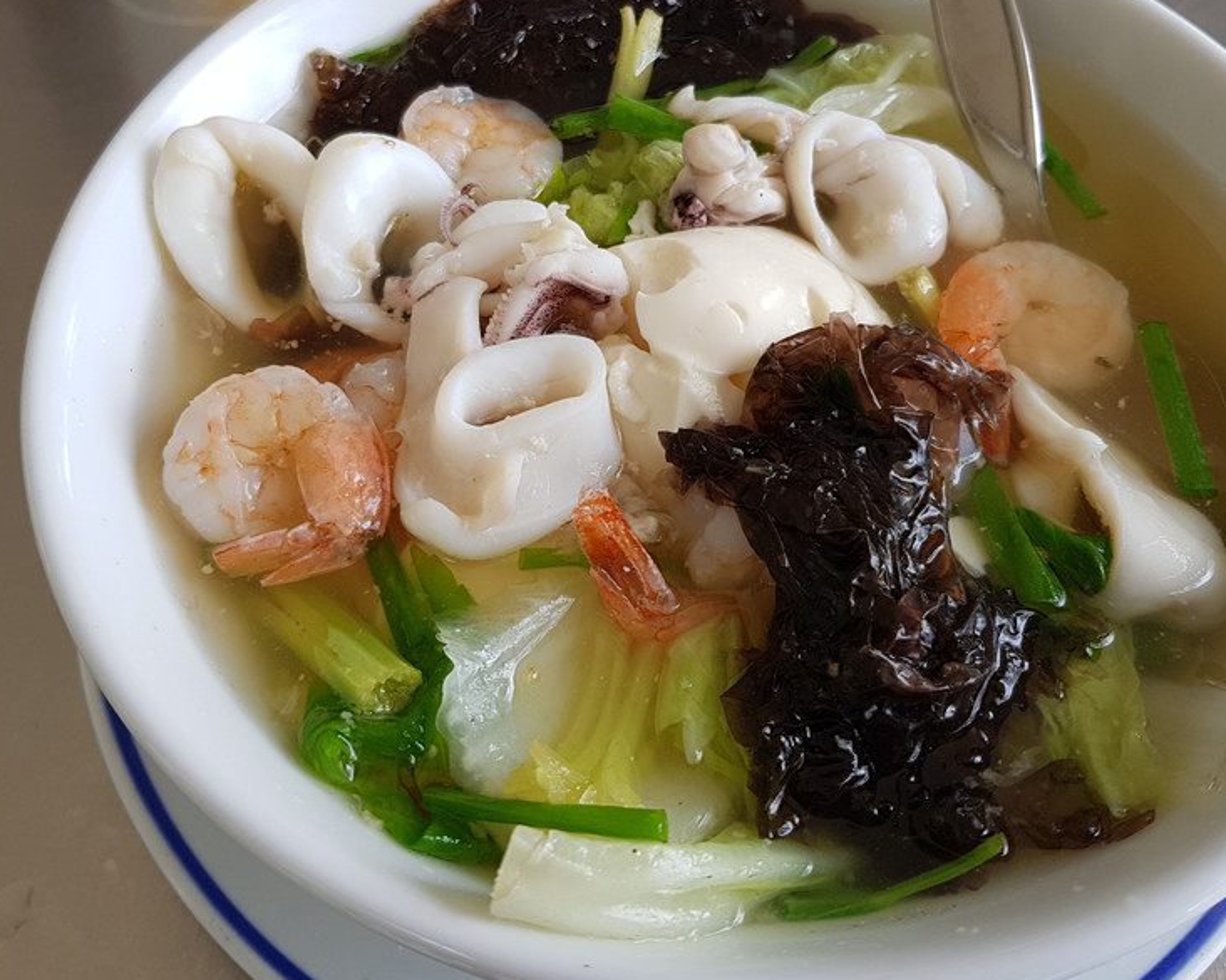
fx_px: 1342
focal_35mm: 37
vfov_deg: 39.9
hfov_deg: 49.1
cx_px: 632
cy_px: 394
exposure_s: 1/100
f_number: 1.7
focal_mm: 4.2
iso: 50
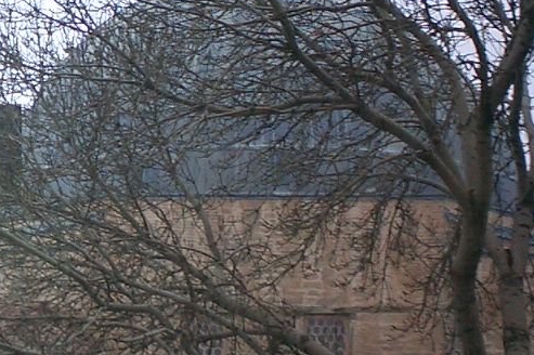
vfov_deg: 13.7
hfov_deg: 19.5
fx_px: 1482
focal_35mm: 100
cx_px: -66
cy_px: 193
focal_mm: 5.6
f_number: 3.5
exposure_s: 1/80
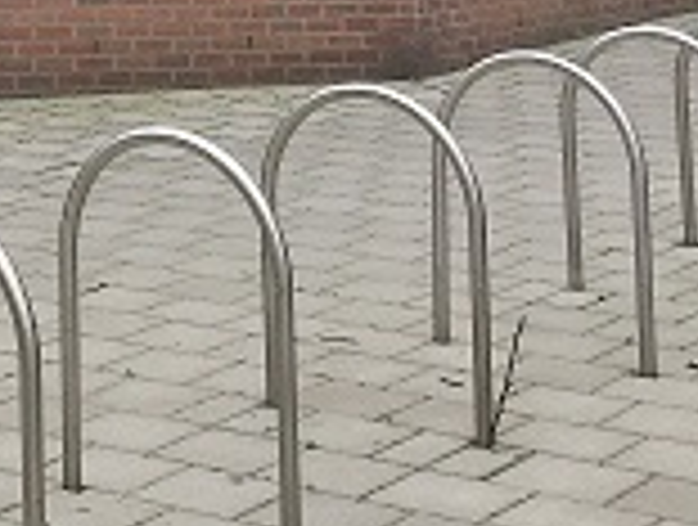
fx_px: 2264
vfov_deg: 12.1
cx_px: -90
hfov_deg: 16.9
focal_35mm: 112
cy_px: -454
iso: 25
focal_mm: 4.15
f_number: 2.2
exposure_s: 1/855
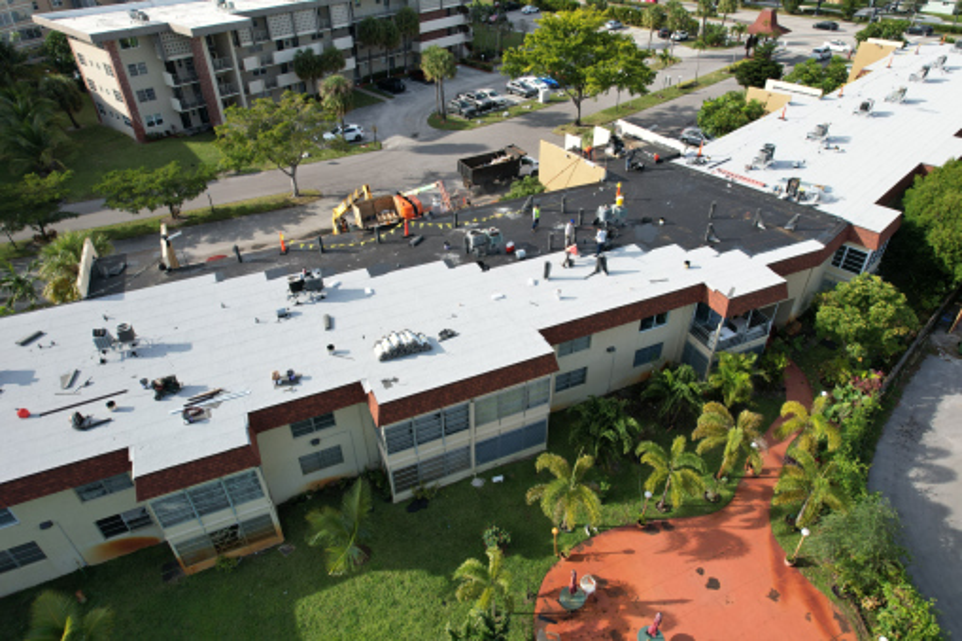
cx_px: 481
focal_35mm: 22
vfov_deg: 57.2
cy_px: 320
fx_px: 588
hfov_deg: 78.6
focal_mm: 8.38
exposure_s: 1/1250
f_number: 2.8
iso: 100
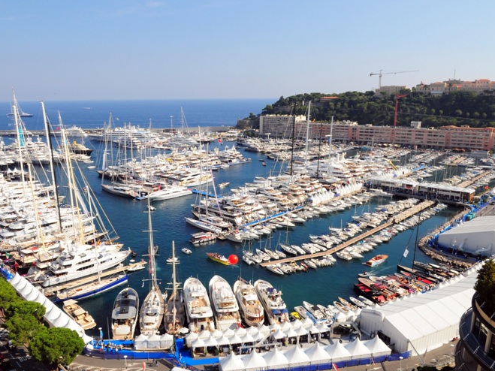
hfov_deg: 62.1
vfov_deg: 48.9
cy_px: 191
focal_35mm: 29
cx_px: 210
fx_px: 408
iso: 800
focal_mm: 17
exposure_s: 1/640
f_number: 13
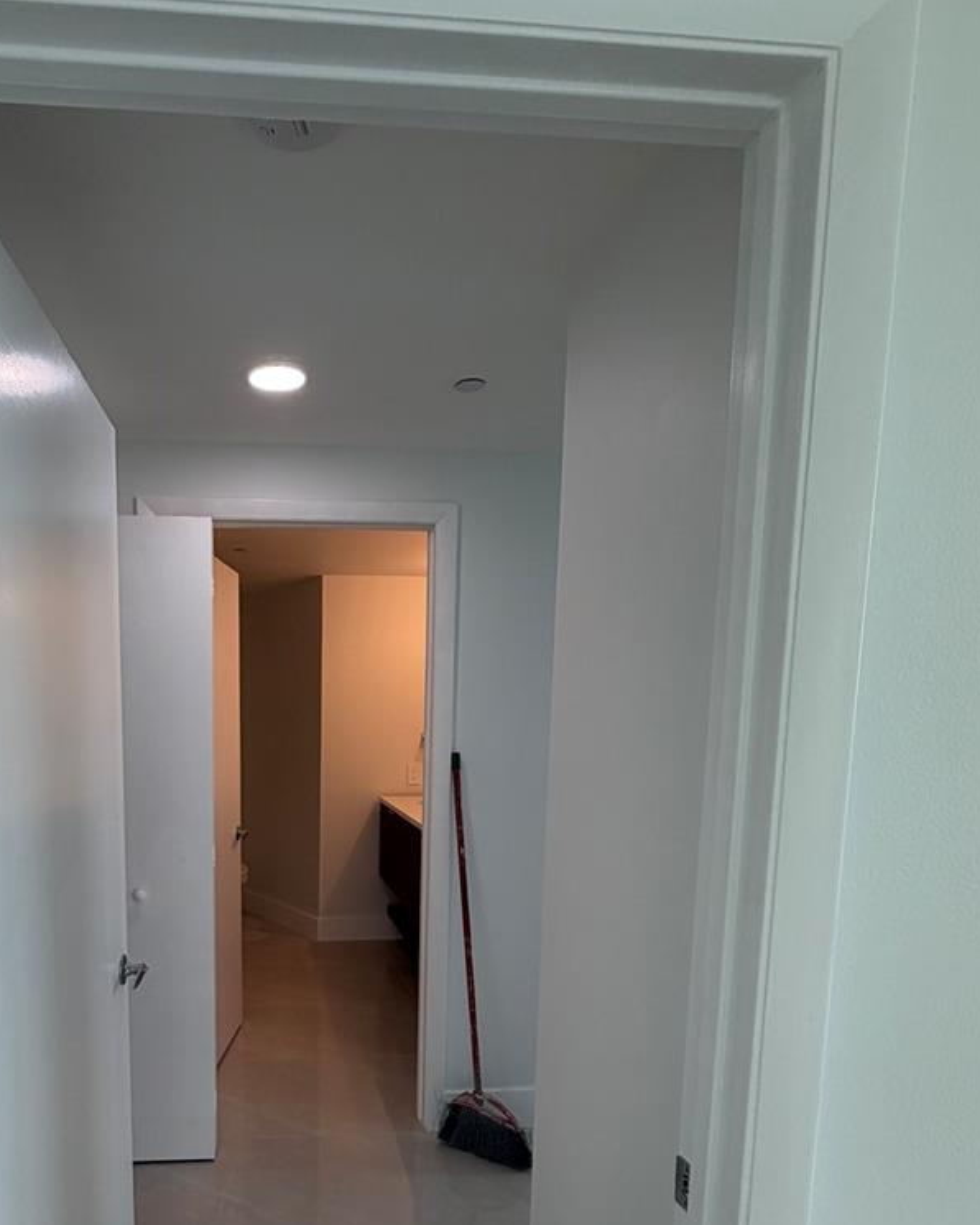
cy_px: 814
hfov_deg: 61.2
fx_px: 798
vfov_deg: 72.8
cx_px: 307
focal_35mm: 22
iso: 64
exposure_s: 1/120
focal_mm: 2.22
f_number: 2.2
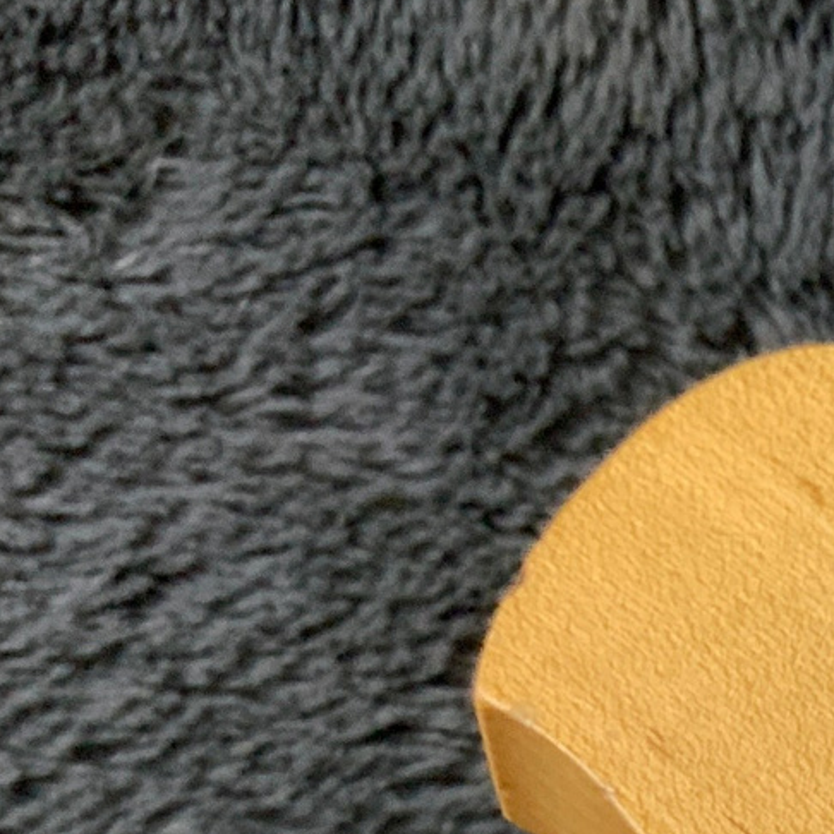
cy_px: 1560
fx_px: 3680
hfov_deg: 11.2
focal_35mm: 135
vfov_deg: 11.8
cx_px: 1895
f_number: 1.8
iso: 40
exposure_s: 1/50
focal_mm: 3
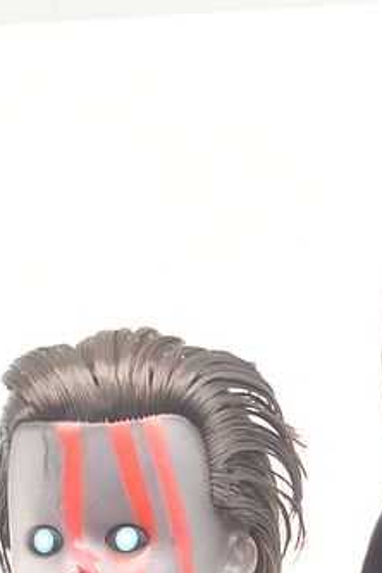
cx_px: 213
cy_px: 879
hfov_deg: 7.6
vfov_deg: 11.0
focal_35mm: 180
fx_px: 2865
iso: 1600
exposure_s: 1/125
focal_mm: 50
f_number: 5.6
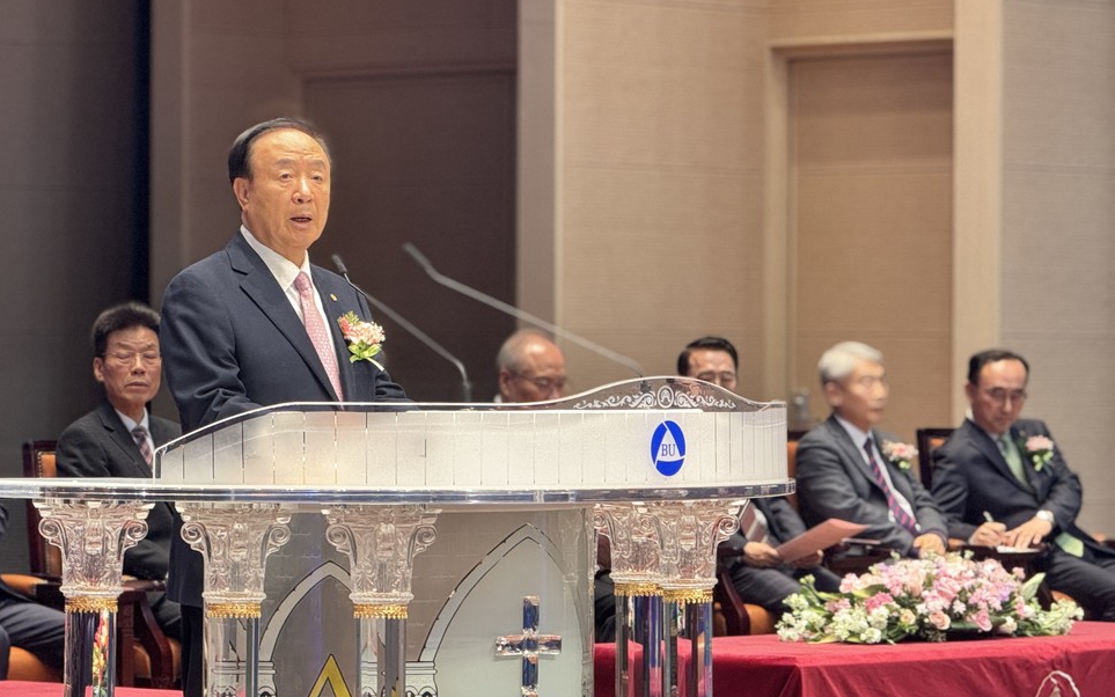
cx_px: 424
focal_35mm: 169
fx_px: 5136
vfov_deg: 7.8
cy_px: 302
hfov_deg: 12.4
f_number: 2.8
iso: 640
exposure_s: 1/60
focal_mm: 15.66
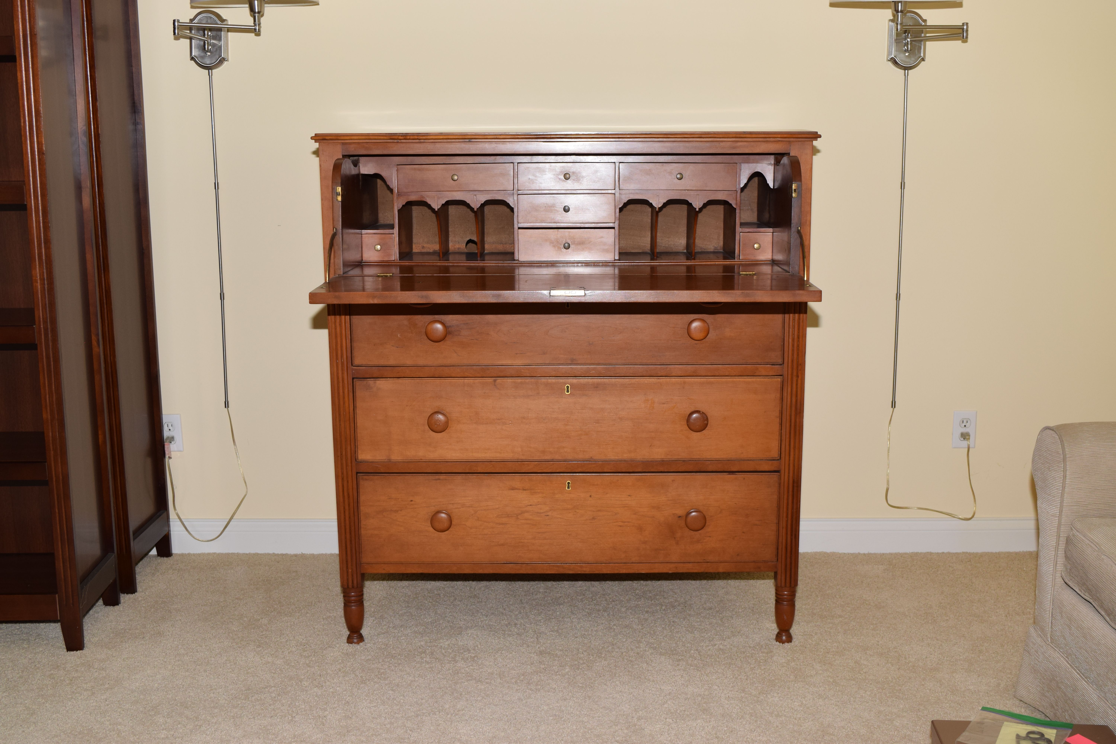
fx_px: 1209
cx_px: 558
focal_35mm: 39
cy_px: 372
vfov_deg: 34.2
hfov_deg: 49.6
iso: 400
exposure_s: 1/125
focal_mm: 26
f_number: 6.3
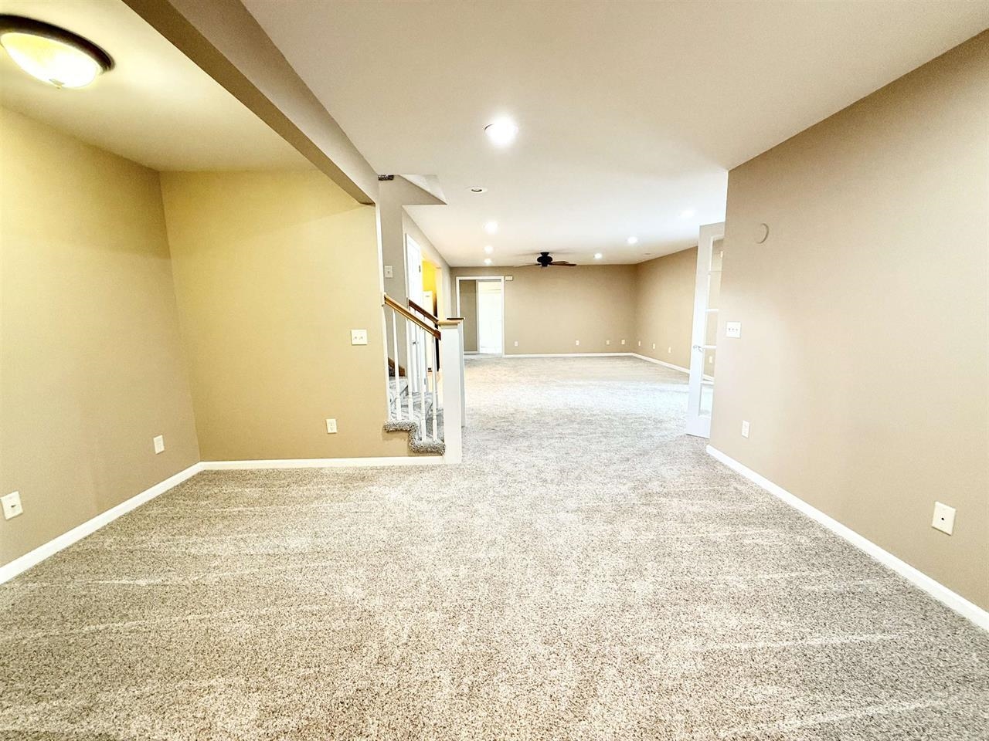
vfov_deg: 85.7
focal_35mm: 14
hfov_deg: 102.1
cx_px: 494
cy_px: 370
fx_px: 400
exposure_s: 1/60
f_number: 2.2
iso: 320
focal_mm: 2.22
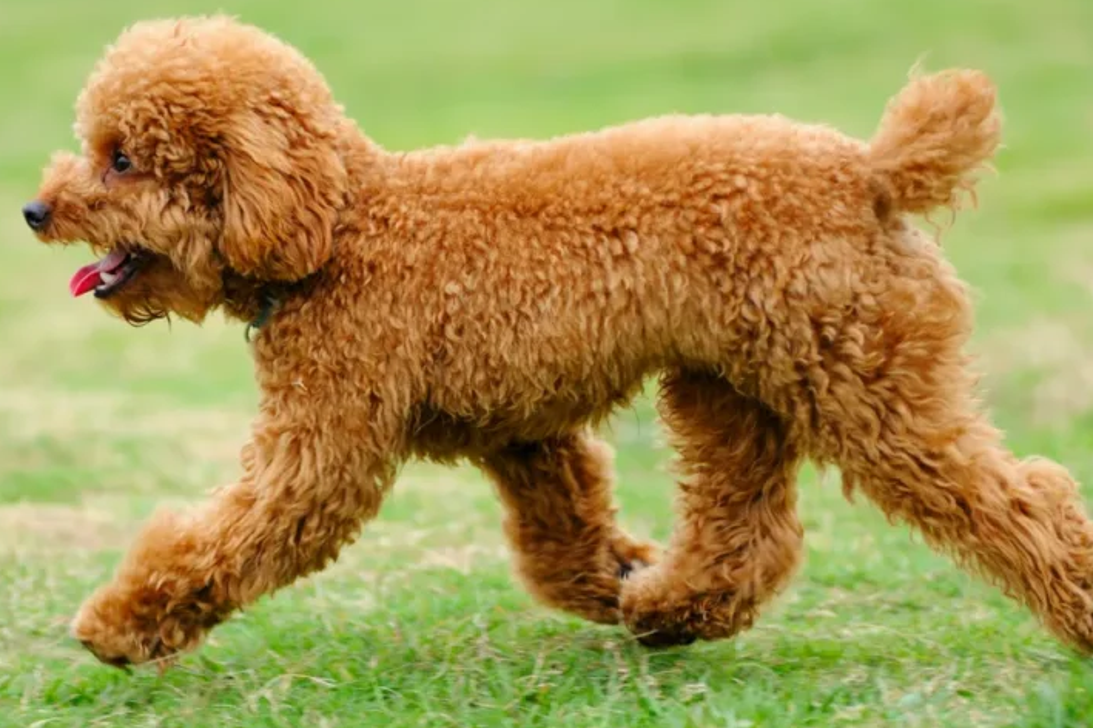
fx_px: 8770
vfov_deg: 4.8
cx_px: 501
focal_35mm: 289
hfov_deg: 7.1
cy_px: 447
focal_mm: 200
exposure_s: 1/500
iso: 400
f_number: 4
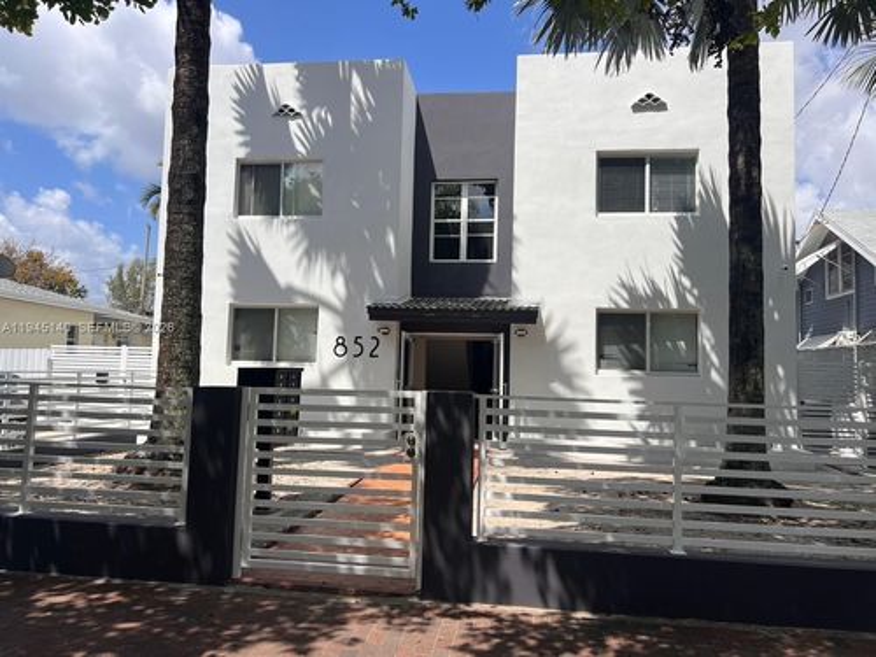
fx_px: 658
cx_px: 438
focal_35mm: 26
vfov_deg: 53.1
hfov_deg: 67.3
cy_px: 328
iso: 50
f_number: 1.5
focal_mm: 5.7
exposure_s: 1/5319
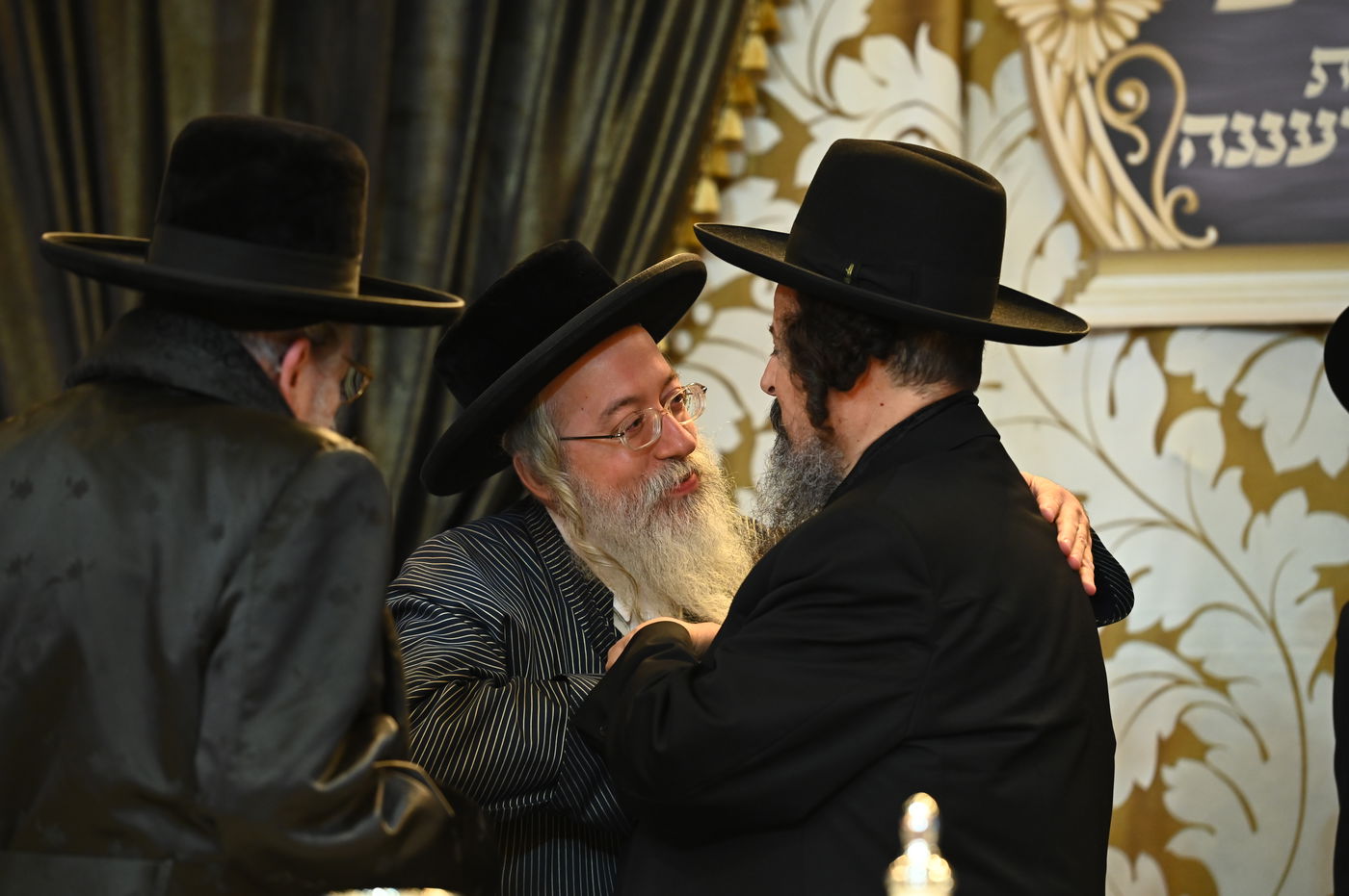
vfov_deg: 8.6
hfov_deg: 12.8
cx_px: 674
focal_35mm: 160
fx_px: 5990
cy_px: 448
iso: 2500
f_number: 4.5
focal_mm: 160
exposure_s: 1/200
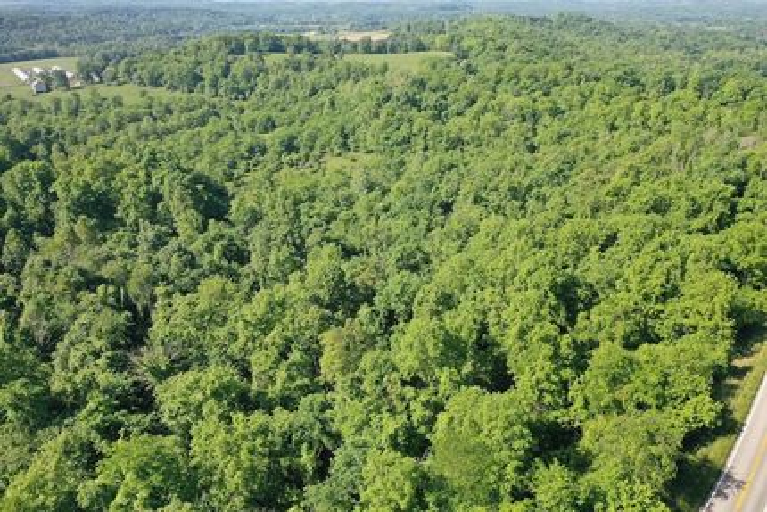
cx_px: 384
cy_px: 256
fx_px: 597
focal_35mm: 28
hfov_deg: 65.5
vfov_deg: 46.4
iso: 100
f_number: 2.8
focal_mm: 10.26
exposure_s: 1/25
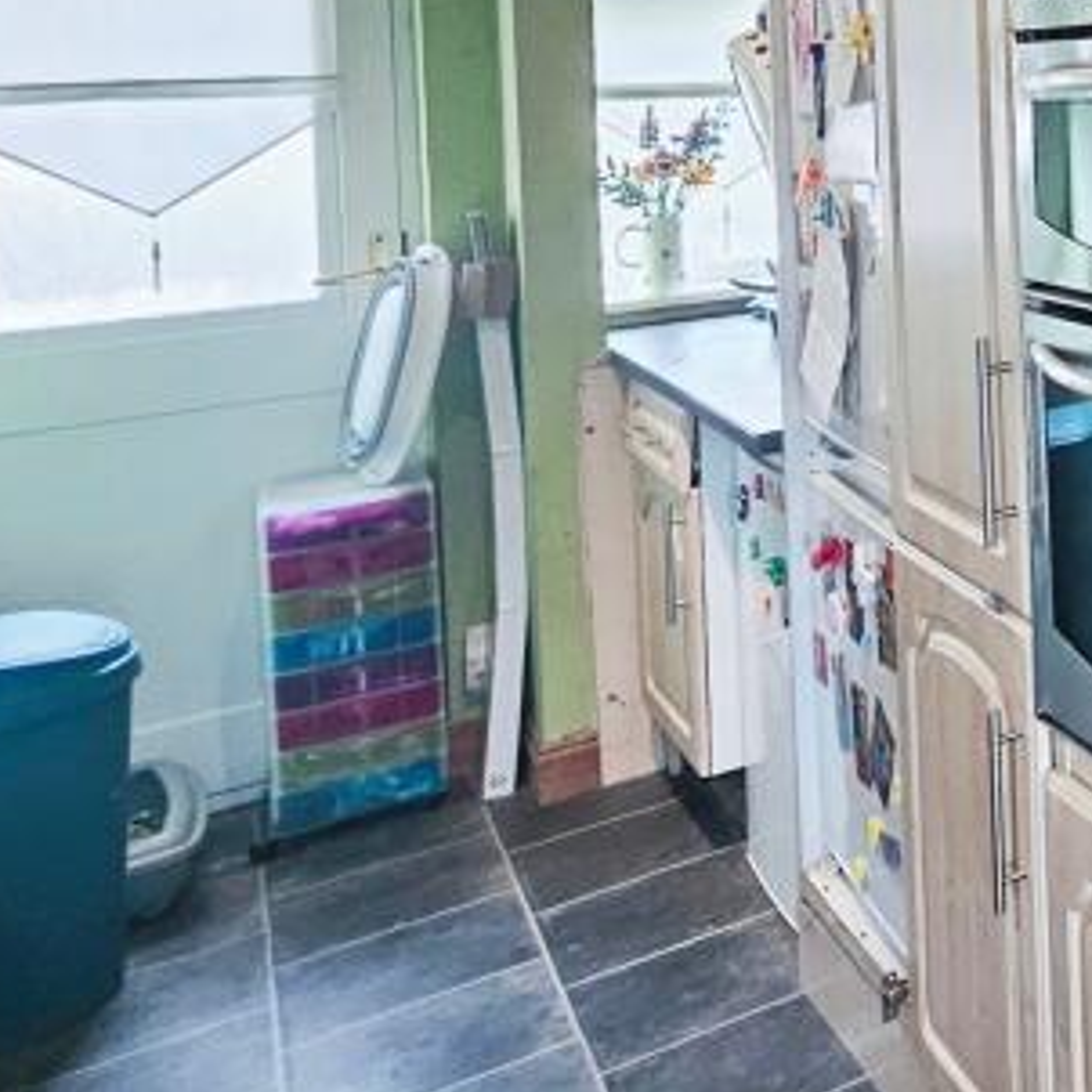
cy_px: 302
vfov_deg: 41.8
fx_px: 1392
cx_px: 1812
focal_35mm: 39
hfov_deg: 25.1
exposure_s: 1/50
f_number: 2.2
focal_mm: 1.7
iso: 125
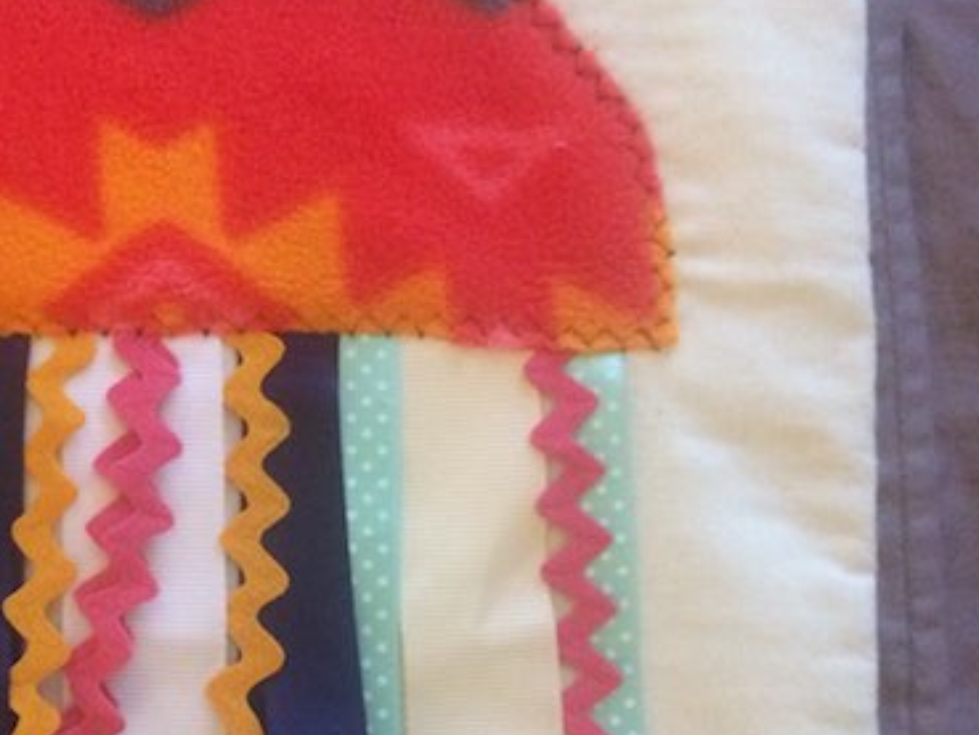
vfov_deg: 24.8
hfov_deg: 30.9
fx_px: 1669
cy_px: 458
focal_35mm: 59
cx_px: 61
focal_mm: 4.15
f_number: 2.2
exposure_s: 1/15
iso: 320
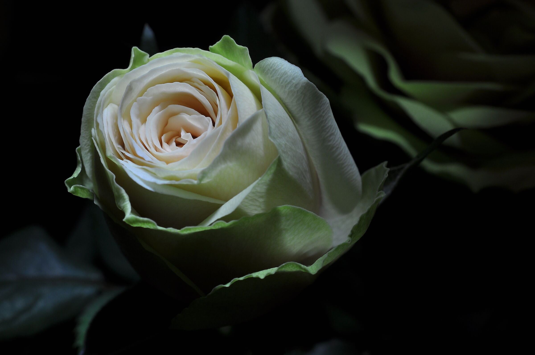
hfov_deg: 33.4
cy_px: 178
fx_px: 891
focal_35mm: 60
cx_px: 268
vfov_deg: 22.6
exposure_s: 5
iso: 200
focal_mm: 40
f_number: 18
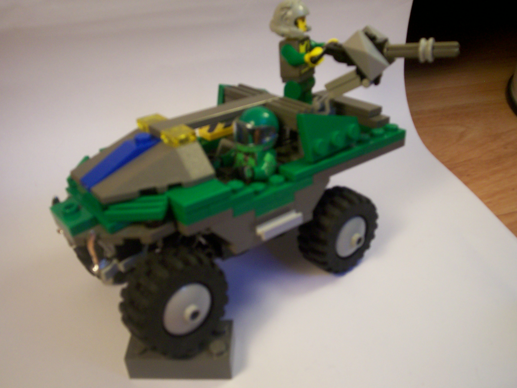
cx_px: 258
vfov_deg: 39.7
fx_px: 538
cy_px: 194
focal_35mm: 36
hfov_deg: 51.4
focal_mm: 5.9
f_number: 4.5
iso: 140
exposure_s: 1/56.8
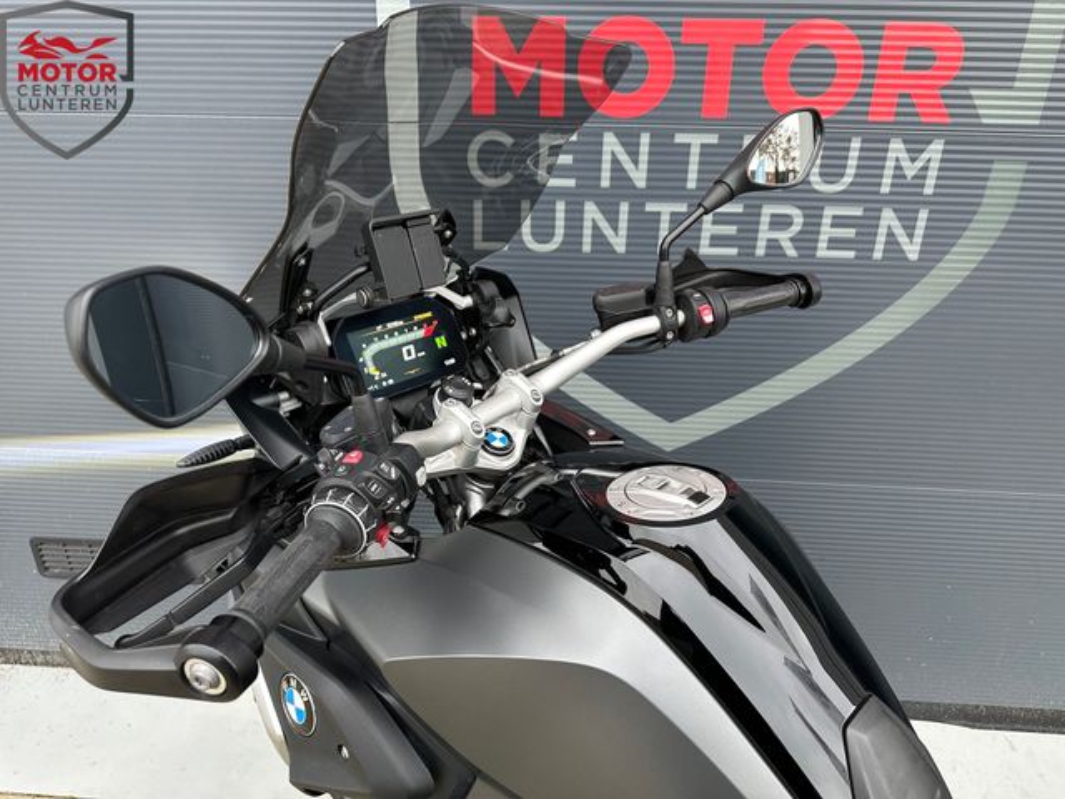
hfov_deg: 71.6
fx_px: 738
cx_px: 532
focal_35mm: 24
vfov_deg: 56.8
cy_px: 400
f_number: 1.78
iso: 160
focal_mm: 6.86
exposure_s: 1/121
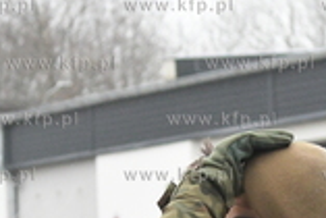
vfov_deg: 5.1
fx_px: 2420
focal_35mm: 267
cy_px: 261
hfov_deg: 7.7
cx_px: 332
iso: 11400
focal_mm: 70
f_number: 5.6
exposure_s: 1/3200
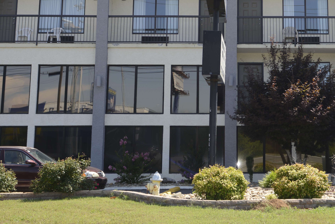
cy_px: 33
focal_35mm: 68
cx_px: 246
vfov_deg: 19.7
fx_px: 633
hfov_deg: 29.2
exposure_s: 1/160
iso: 100
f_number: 6.3
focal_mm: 32
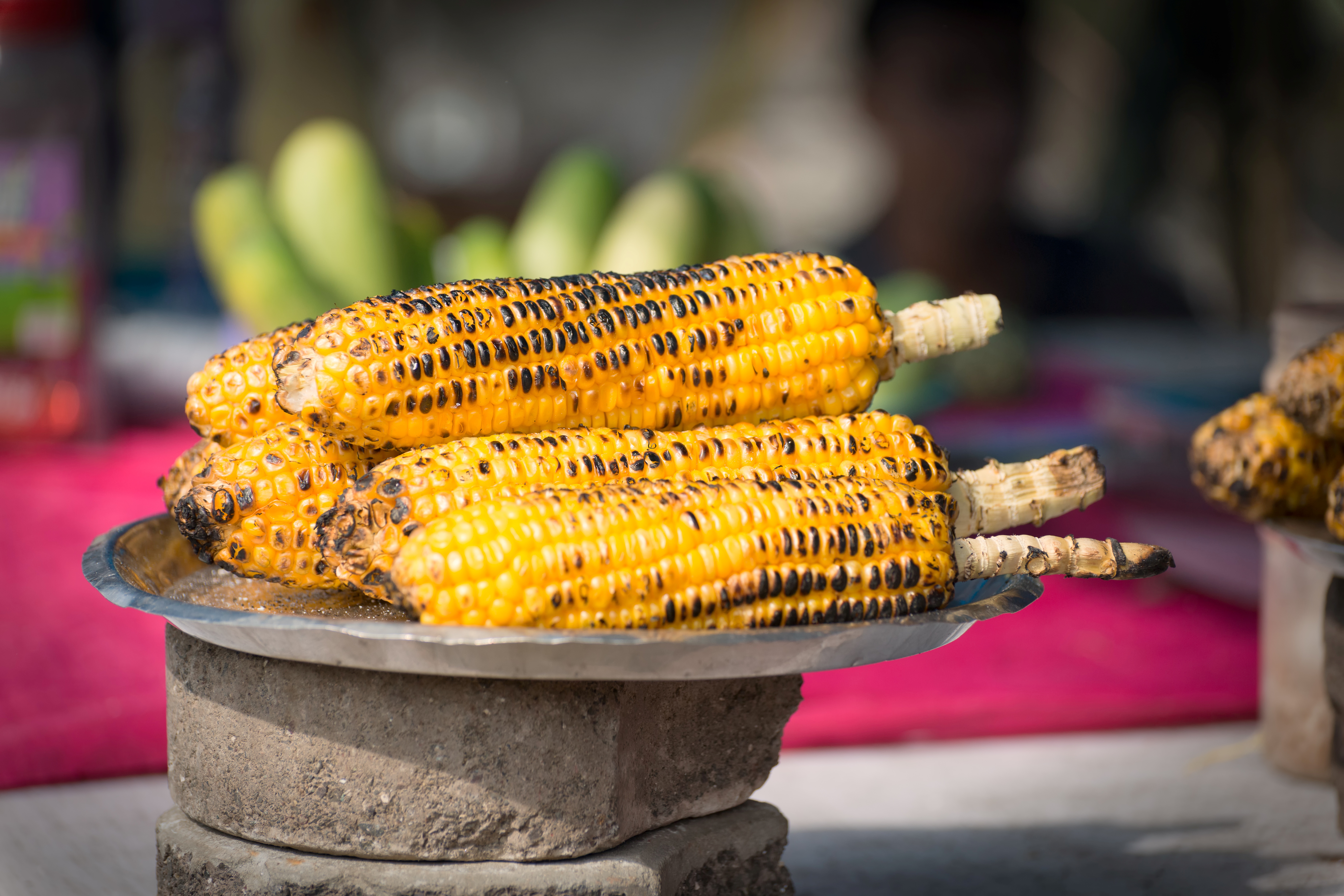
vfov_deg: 11.8
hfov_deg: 17.6
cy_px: 448
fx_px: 4332
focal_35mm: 116
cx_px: 672
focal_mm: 116
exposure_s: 1/1600
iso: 400
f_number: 4.8
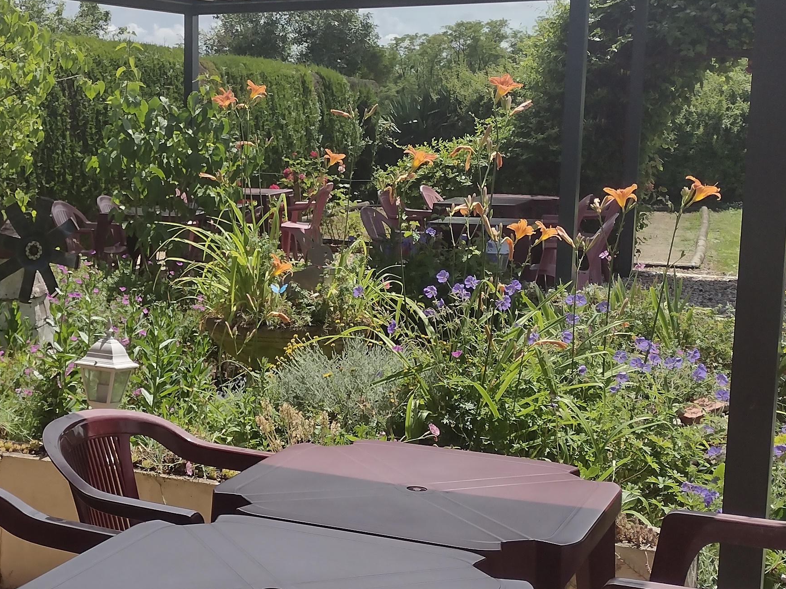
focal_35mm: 62
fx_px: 1408
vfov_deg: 23.6
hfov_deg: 30.2
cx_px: 125
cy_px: 319
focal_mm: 4.71
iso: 100
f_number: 1.7
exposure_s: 1/3533
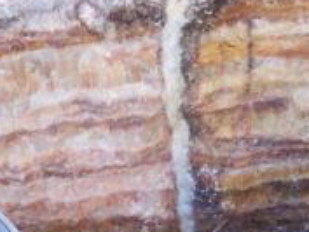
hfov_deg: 8.3
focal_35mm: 237
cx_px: 356
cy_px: -73
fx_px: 2117
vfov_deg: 6.2
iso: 80
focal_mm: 6.3
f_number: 3.1
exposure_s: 1/100
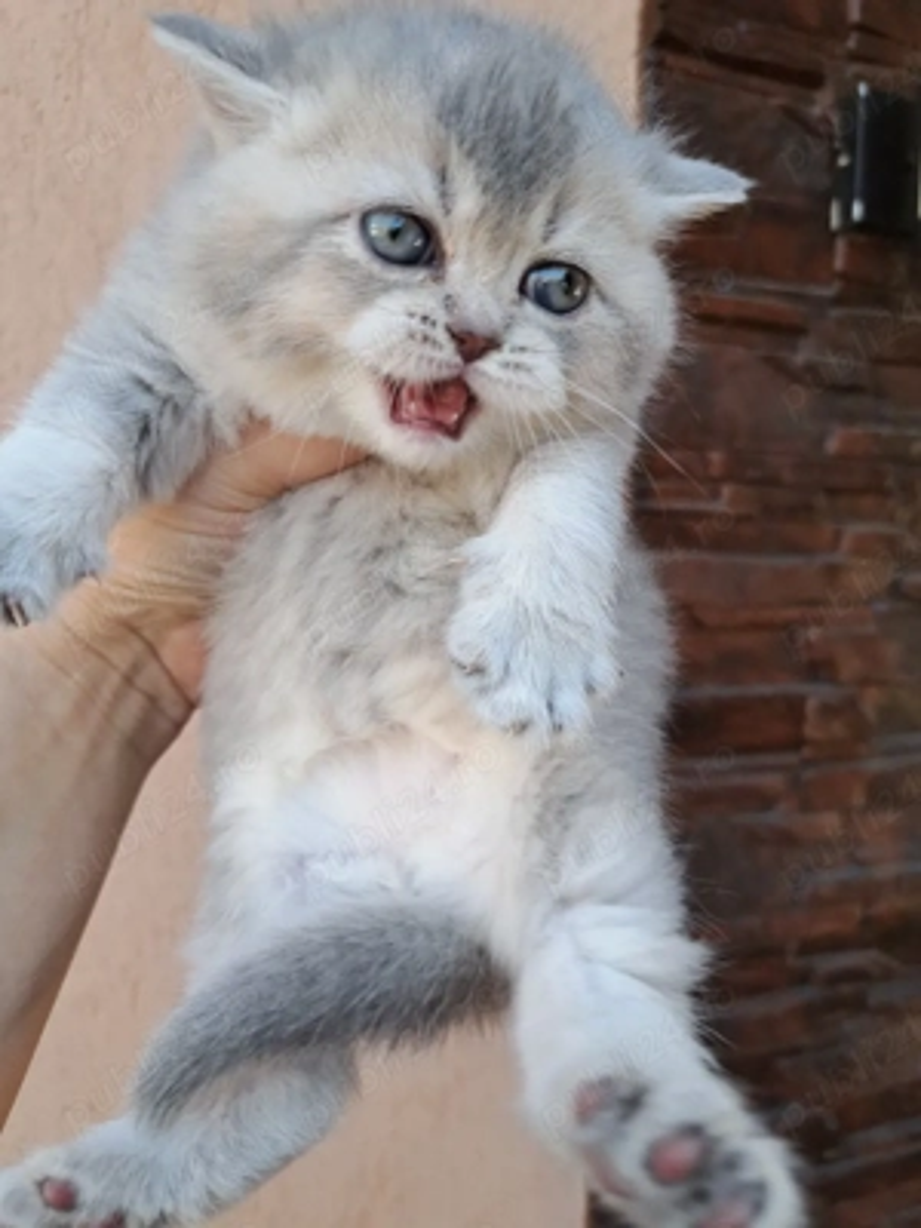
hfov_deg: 56.8
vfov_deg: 71.6
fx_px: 851
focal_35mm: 24
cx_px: 460
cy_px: 614
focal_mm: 5.23
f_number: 1.8
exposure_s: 1/100
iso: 50
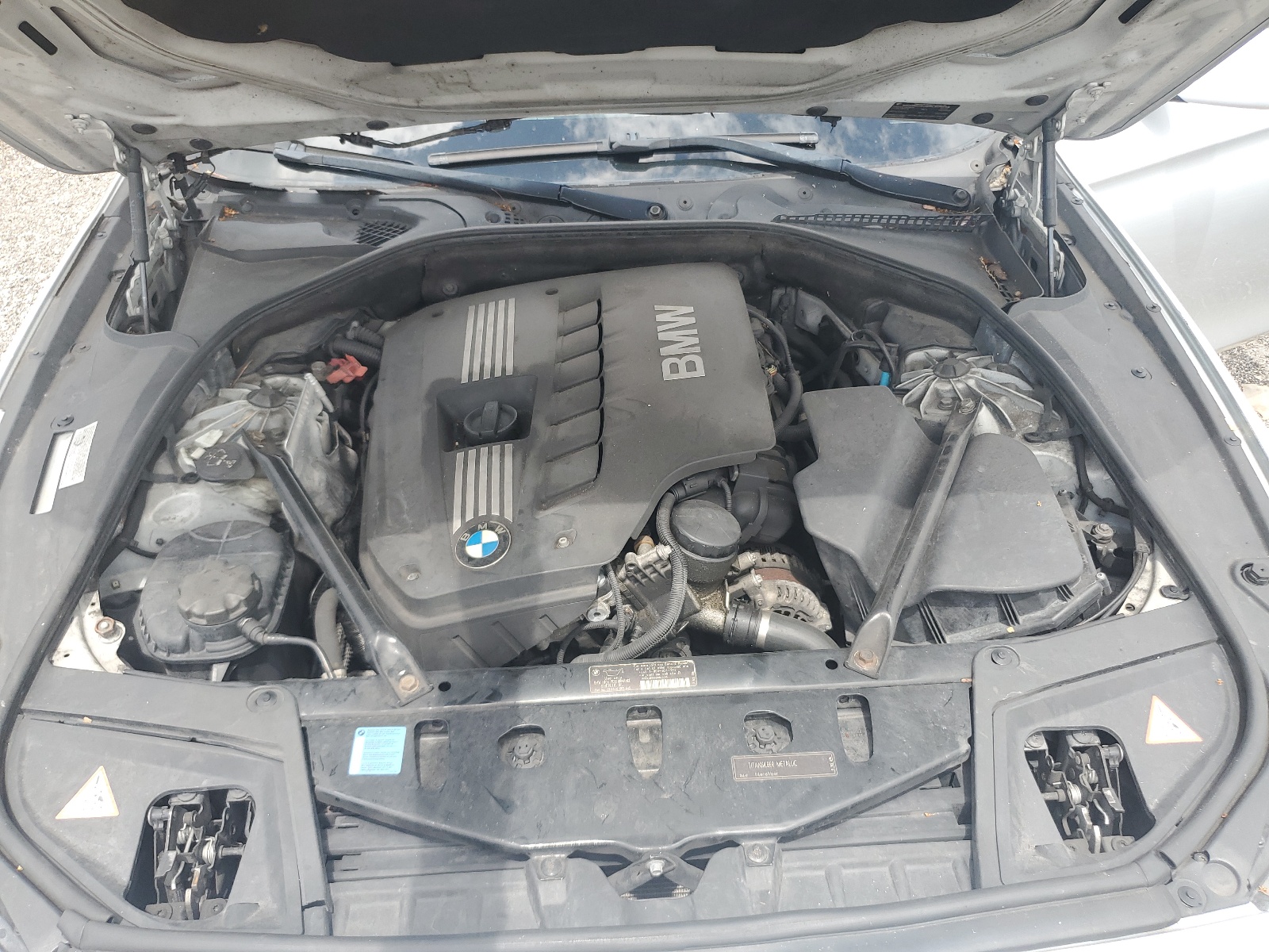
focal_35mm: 26
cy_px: 476
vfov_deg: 53.1
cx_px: 634
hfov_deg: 67.3
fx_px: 953
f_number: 1.5
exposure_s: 1/625
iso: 50
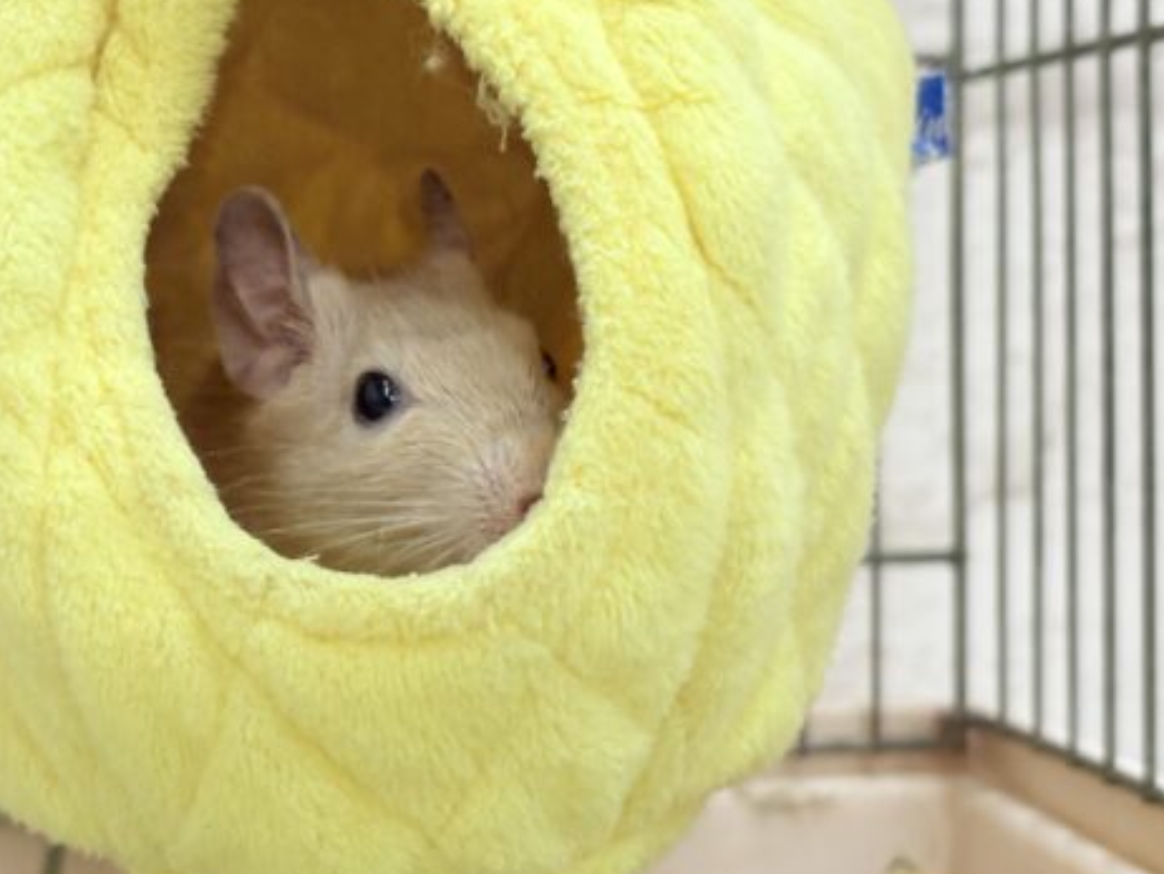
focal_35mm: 72
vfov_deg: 20.4
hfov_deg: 26.9
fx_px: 2422
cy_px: 385
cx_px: 421
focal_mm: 5.96
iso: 125
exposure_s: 1/100
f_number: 1.6
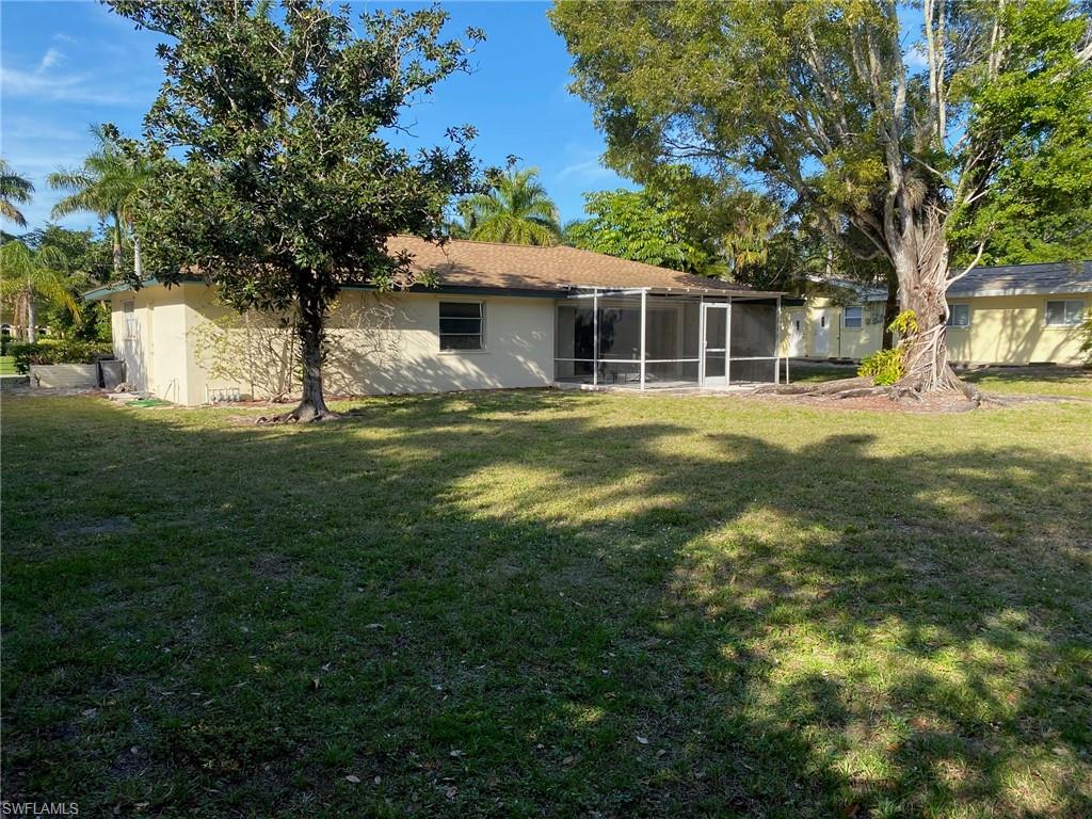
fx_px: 820
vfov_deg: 53.1
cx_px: 546
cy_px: 410
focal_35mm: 26
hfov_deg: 67.3
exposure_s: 1/935
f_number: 1.8
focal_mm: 4.25
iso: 32
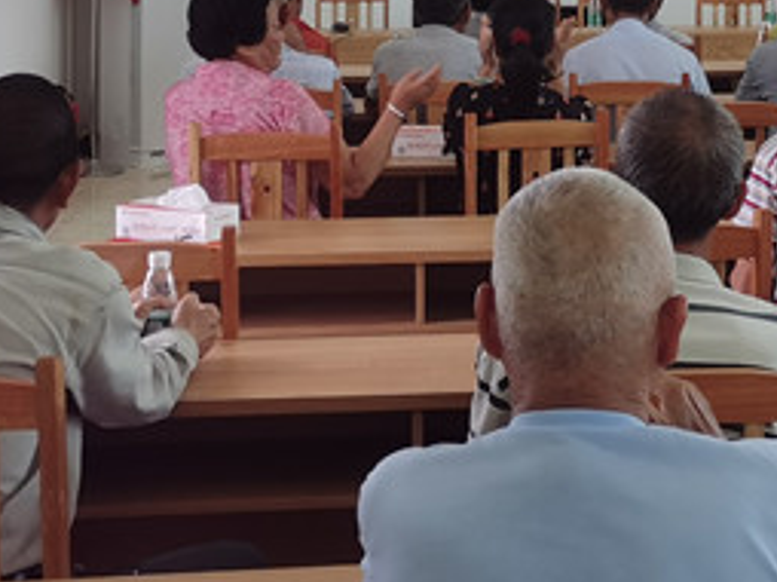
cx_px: 753
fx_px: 2175
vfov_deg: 14.8
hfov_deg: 19.7
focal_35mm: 97
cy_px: -95
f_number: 1.8
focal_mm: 5.58
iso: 50
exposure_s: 1/196
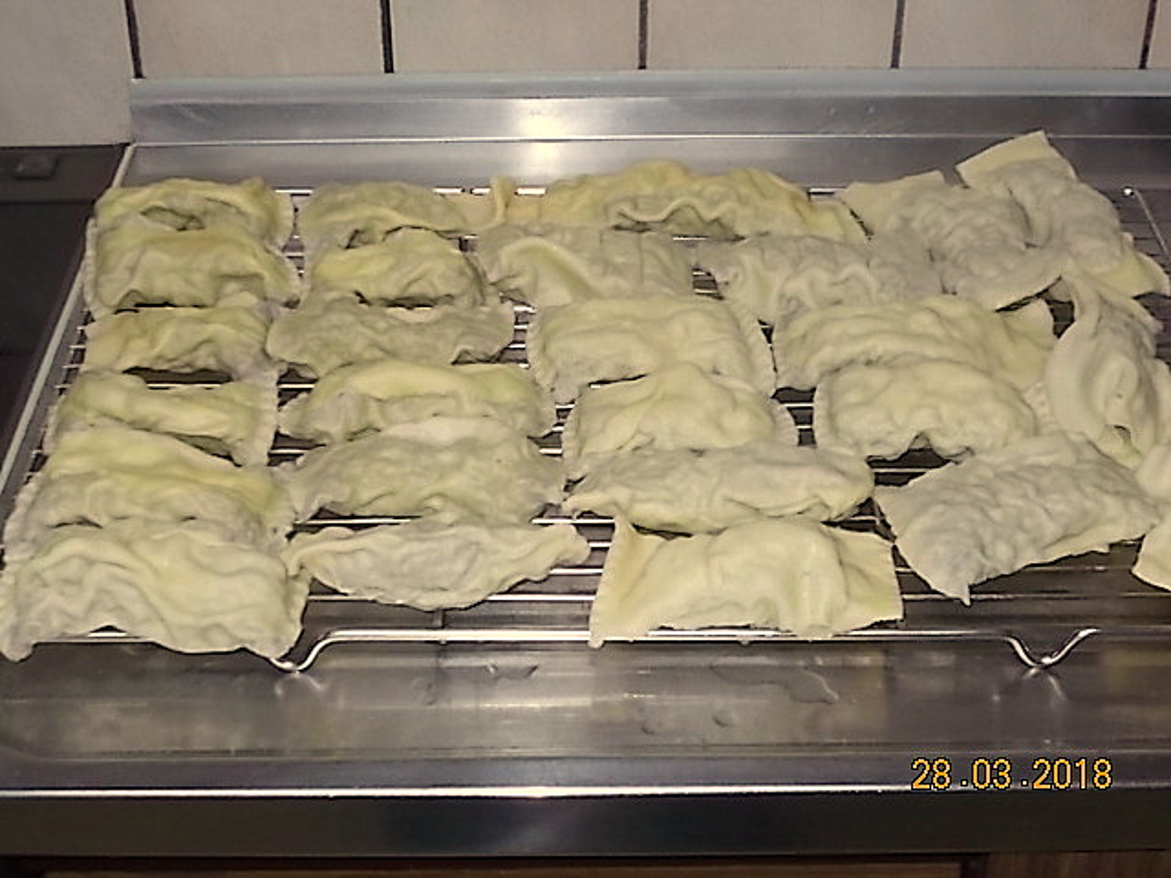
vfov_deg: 25.2
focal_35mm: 58
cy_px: 439
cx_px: 586
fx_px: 1962
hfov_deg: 33.2
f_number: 4.9
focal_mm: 10.3
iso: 200
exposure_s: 1/30
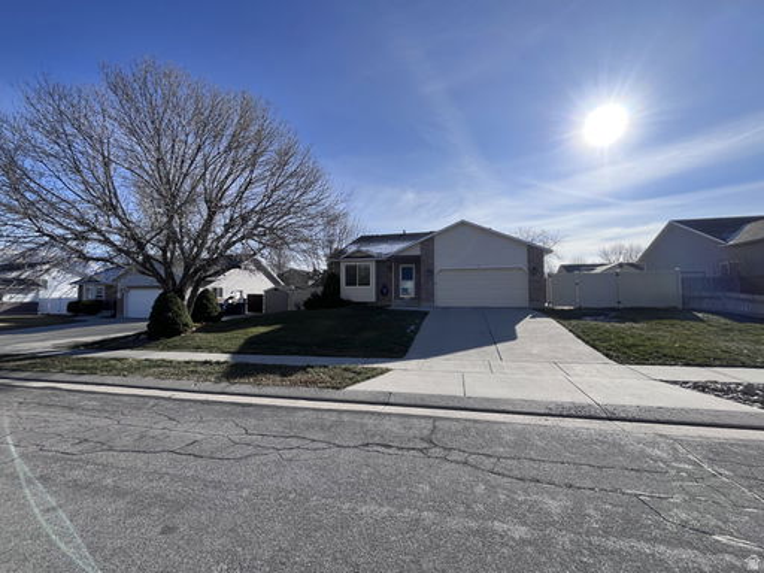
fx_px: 309
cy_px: 286
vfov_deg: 85.7
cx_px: 382
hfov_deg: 102.1
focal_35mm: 14
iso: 32
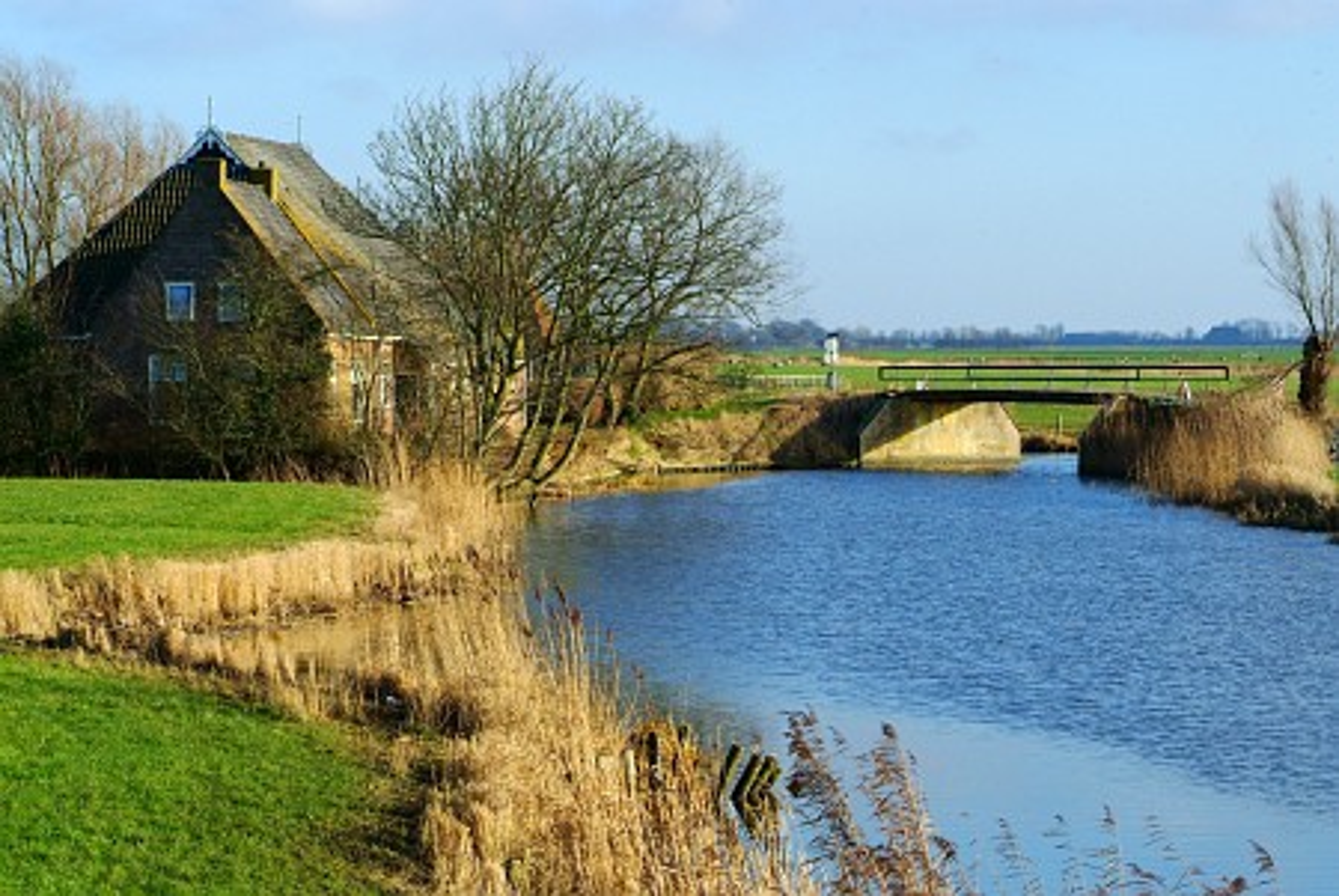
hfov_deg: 16.0
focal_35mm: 128
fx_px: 4765
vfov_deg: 10.7
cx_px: 670
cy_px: 448
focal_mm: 85
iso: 400
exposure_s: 1/350
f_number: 13
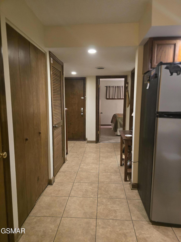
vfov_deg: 73.9
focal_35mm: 23
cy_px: 121
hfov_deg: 58.9
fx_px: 160
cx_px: 90
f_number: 1.7
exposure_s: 1/60
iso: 1000
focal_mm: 6.3
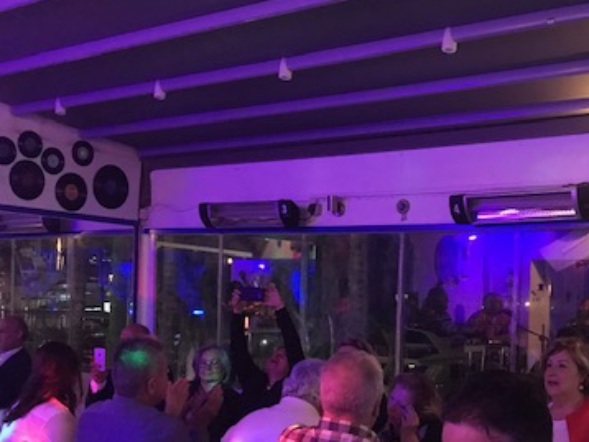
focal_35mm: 50
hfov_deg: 37.8
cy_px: 322
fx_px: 851
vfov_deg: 28.8
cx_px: 382
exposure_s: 1/4
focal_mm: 3.99
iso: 160
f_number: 1.8
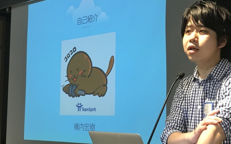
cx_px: 127
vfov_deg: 17.1
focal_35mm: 76
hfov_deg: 27.1
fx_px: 479
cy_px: 57
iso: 320
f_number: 2.8
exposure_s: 1/50
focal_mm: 6.6
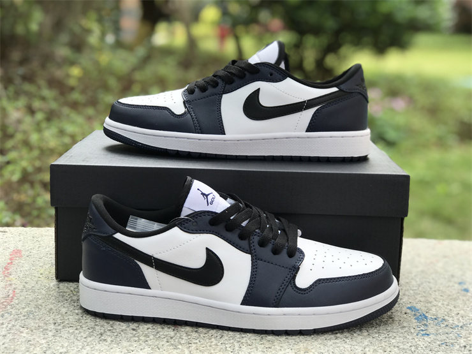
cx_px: 236
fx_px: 777
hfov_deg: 33.8
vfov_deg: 25.7
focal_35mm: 57
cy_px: 177
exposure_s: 1/133
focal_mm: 6.6
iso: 20
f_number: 2.8
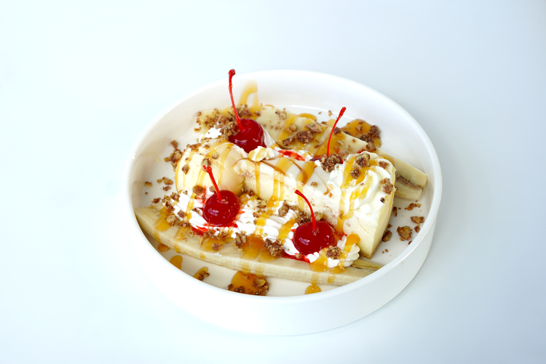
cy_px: 182
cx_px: 273
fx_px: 796
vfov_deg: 25.8
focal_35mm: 52
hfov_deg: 37.9
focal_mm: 35
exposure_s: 1/40
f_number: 5.6
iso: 160
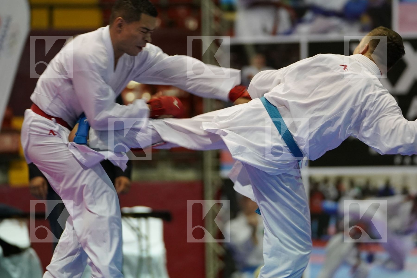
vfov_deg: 5.9
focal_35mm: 231
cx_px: 208
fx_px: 2676
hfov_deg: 8.9
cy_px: 139
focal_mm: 154
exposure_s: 1/250
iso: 2500
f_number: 2.8
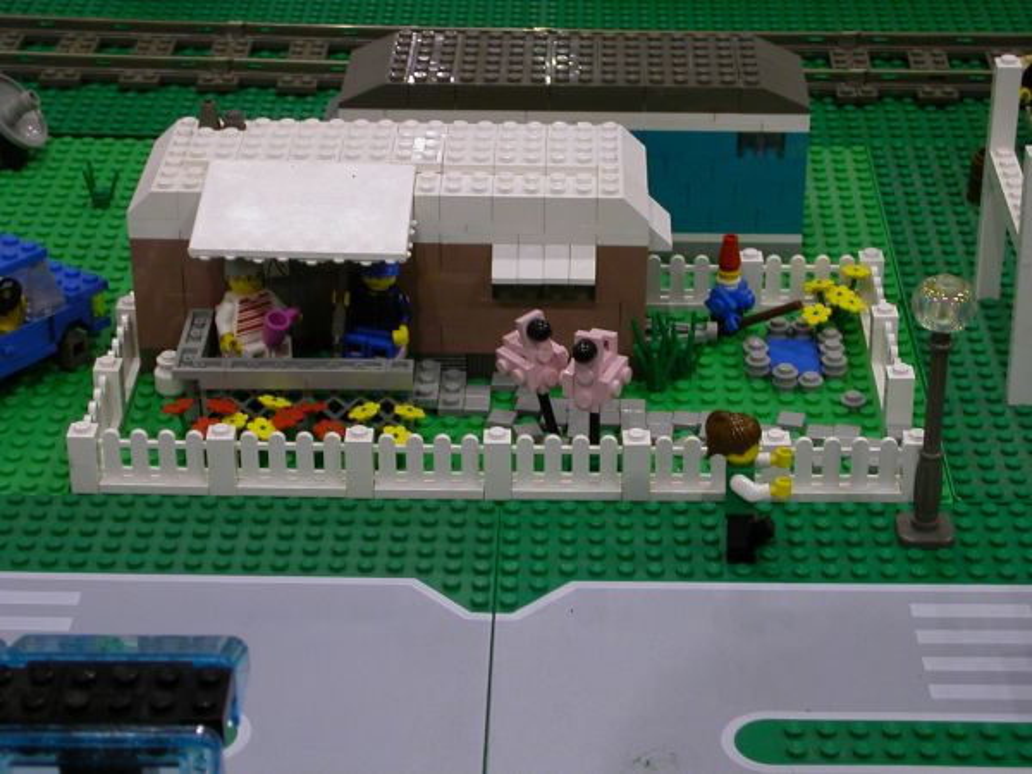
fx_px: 2296
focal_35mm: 77
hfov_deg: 25.3
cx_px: 516
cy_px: 387
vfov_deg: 19.1
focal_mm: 11.8
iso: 100
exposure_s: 1/26.3
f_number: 4
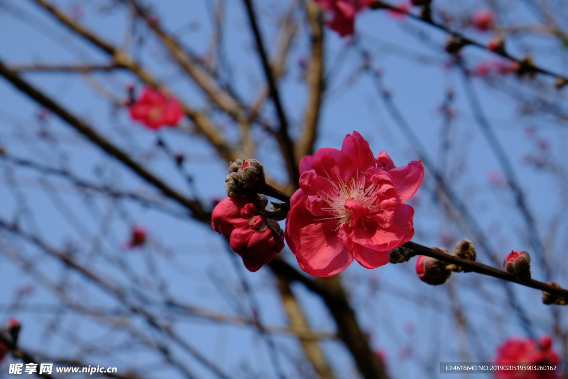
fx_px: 852
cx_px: 284
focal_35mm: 54
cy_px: 190
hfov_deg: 36.9
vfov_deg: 25.1
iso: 200
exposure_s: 1/400
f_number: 8
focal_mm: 35.8
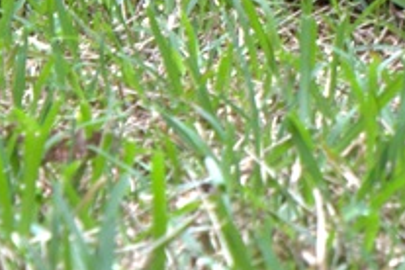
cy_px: -437
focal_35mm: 510
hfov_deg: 4.0
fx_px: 5737
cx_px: 812
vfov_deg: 2.7
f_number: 8
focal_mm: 65
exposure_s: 1/50
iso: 1600
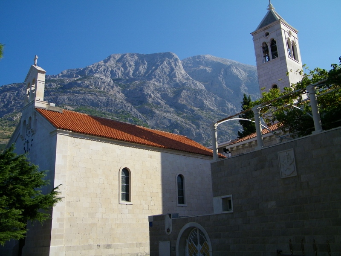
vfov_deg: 39.7
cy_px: 128
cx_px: 170
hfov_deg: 51.4
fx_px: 355
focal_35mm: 36
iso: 80
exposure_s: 1/250
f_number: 7.4
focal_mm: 6.4
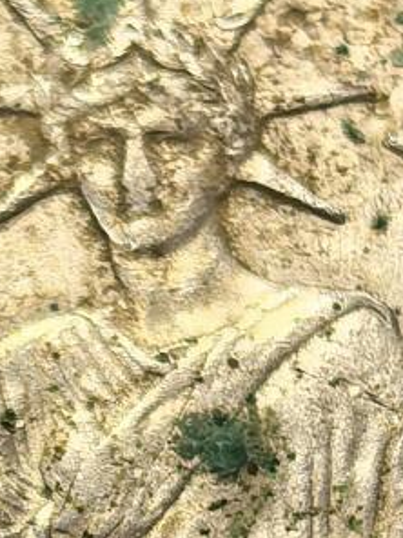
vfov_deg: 6.0
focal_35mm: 328
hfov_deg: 4.5
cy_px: 809
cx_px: -24
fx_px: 5091
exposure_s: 1/100
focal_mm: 6.98
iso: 200
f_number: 2
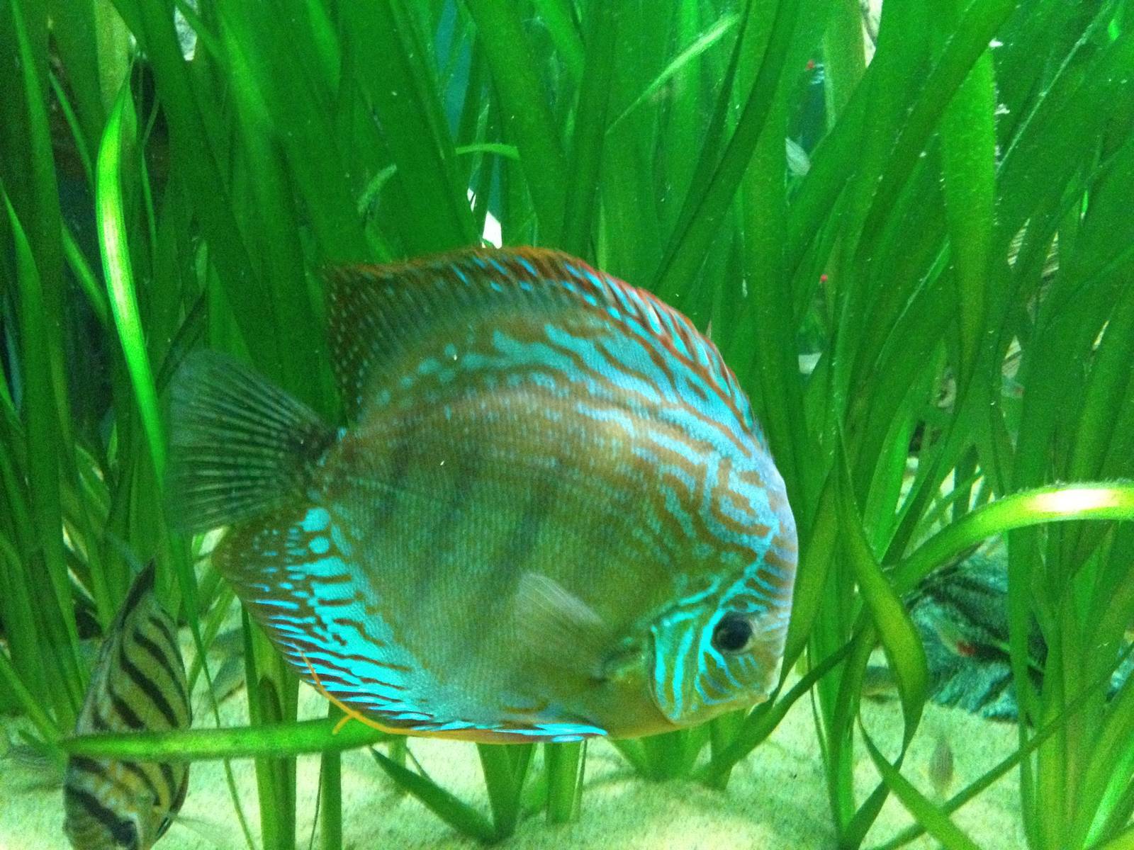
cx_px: 567
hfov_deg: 52.6
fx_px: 1147
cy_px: 425
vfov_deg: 40.7
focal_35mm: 35
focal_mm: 4.28
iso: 800
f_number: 2.4
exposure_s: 1/15
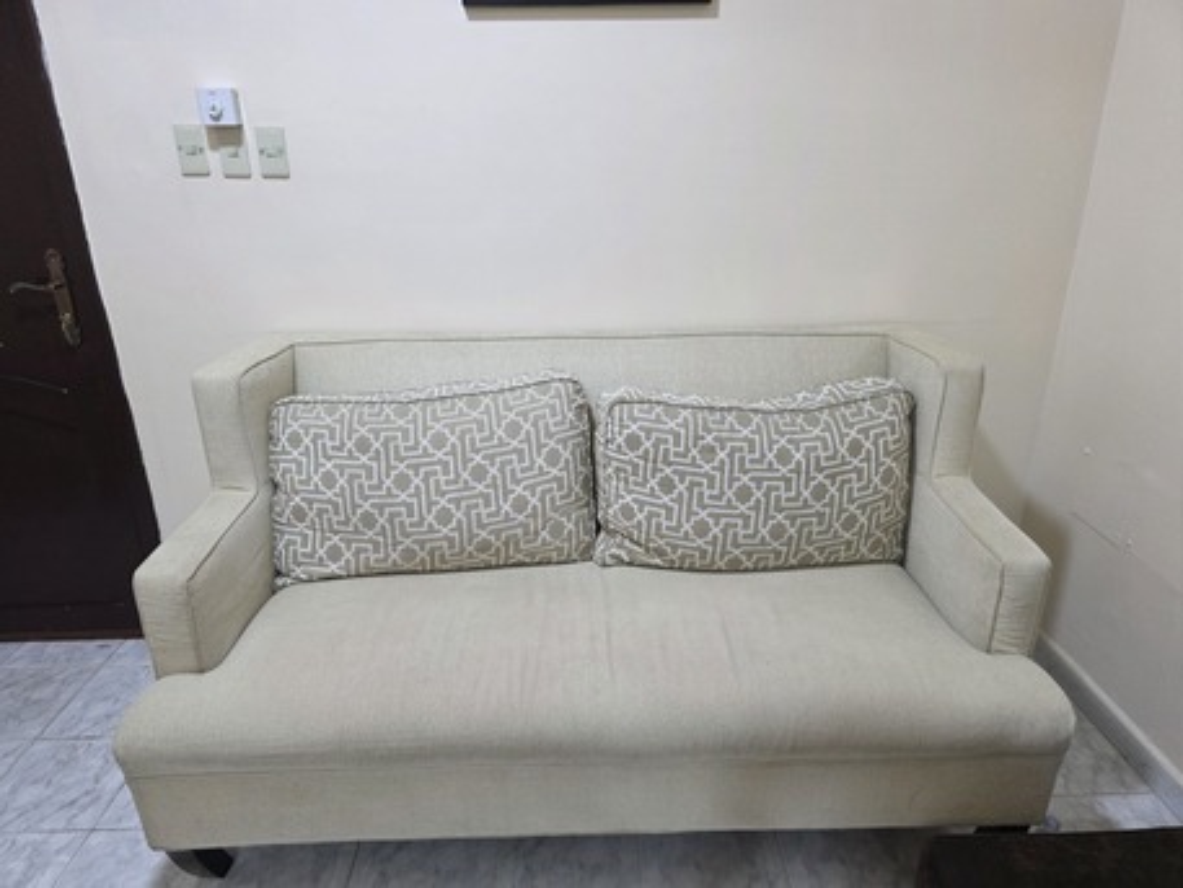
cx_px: 592
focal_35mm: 23
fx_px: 786
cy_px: 444
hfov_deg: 73.9
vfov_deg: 58.9
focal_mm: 6.3
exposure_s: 1/120
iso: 250
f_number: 1.7
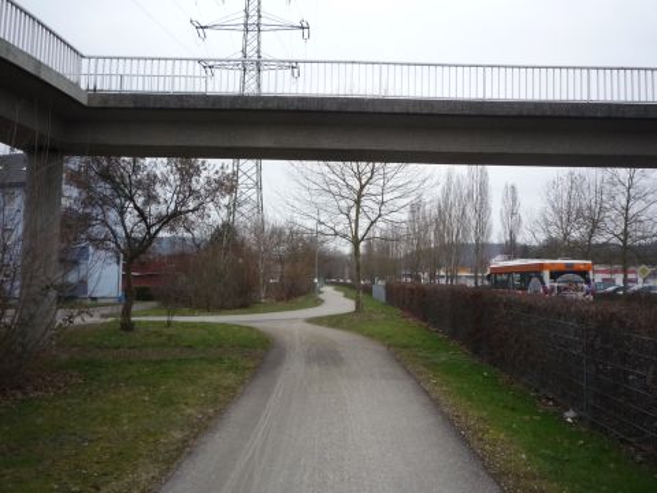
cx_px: 328
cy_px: 246
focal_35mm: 32
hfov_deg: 56.8
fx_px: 607
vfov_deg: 44.2
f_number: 4
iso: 200
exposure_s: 1/200
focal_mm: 5.2
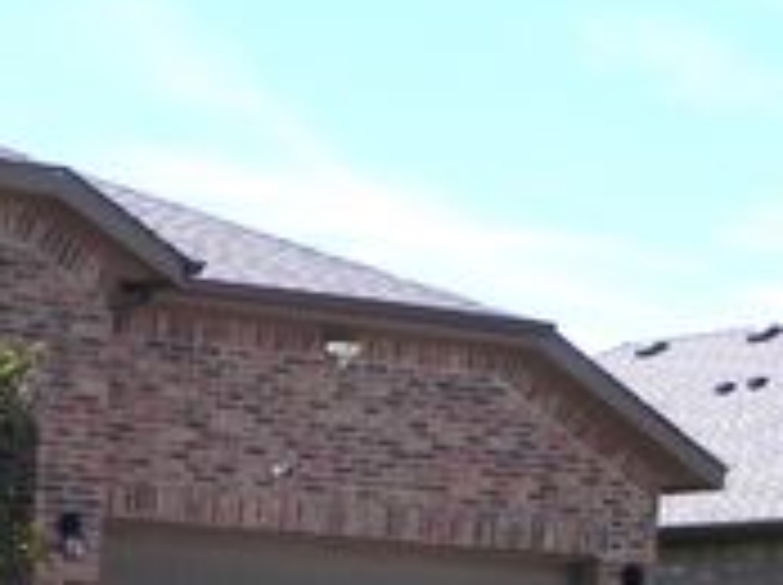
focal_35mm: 118
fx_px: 2665
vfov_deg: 12.1
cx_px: -324
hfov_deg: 15.6
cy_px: 790
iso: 160
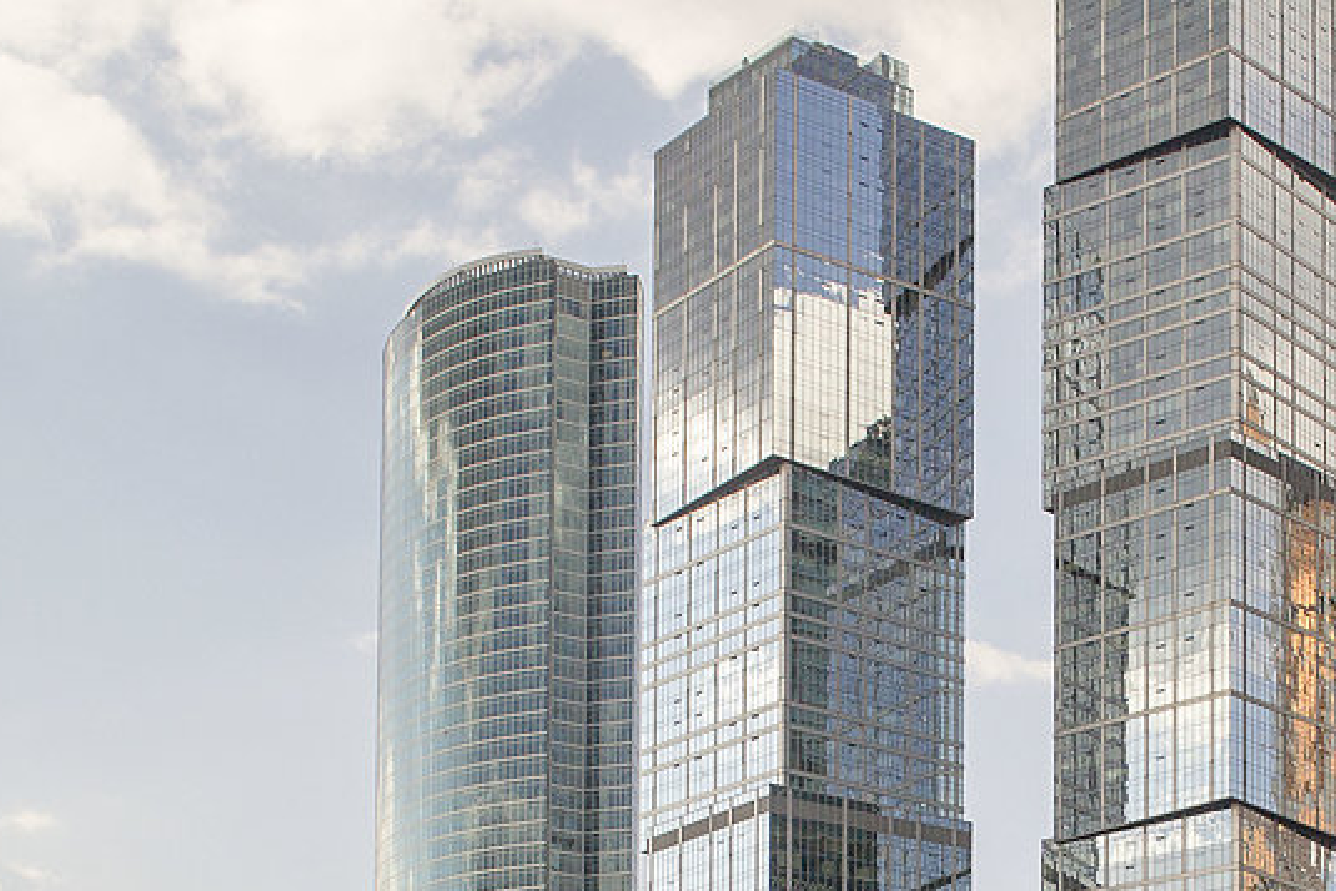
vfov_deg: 17.9
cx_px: 901
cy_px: 938
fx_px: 2747
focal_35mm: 74
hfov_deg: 27.2
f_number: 8
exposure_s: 1/200
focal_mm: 22
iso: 100
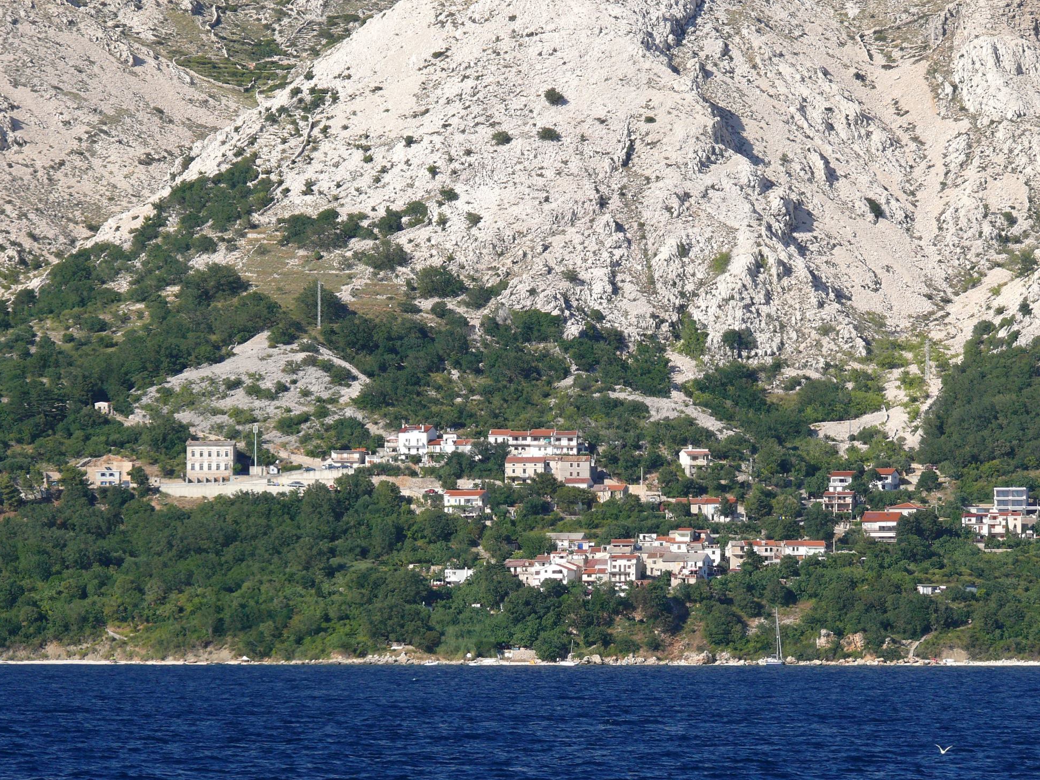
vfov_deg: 6.0
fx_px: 7422
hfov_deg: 8.0
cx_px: 518
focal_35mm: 247
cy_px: 391
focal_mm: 46.5
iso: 100
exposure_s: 1/250
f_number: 5
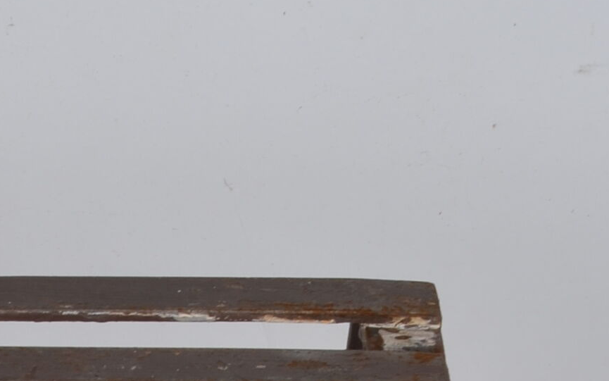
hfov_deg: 6.4
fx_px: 5412
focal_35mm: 326
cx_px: -205
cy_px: 987
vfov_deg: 3.9
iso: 100
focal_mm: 50
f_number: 14
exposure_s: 1/125
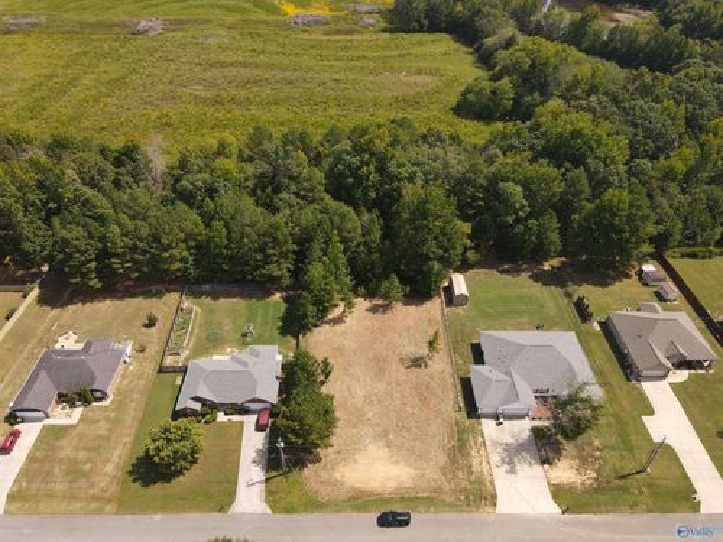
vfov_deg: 56.8
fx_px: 501
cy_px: 271
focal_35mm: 24
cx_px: 362
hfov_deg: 71.6
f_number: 2.8
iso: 100
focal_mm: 4.5
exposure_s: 1/350
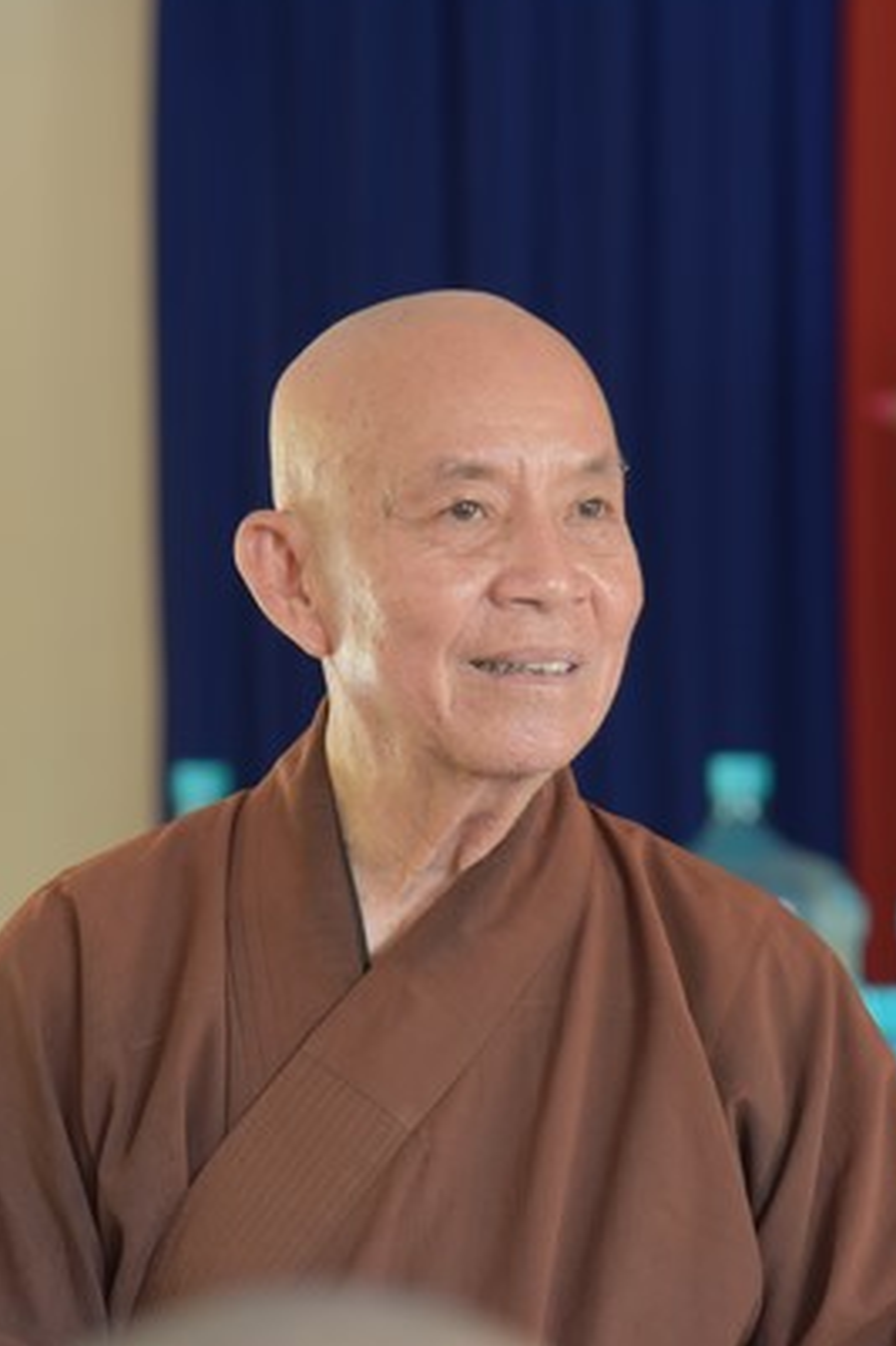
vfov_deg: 12.9
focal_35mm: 159
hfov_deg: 8.6
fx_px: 5941
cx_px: 473
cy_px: 681
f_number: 4
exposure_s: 1/60
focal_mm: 98
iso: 1250
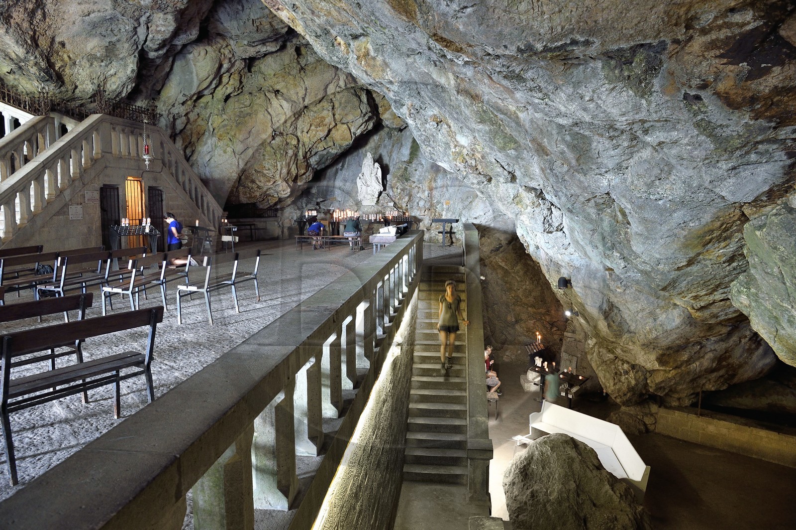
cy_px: 265
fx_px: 596
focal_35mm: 27
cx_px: 398
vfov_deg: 47.9
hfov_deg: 67.4
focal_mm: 27
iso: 1600
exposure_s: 1/6
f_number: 6.3
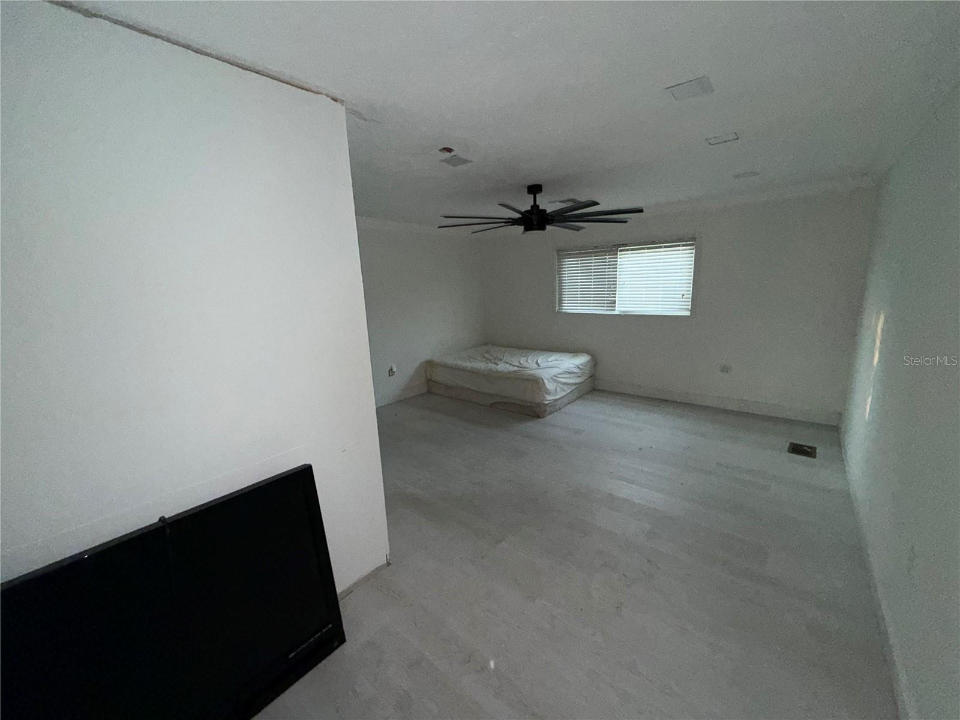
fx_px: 388
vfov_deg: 85.7
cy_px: 360
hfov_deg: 102.1
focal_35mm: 14
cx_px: 480
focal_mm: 2.22
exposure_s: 1/60
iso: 200
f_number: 2.2
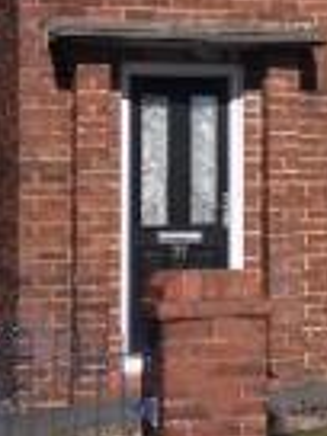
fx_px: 1940
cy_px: 21
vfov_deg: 12.7
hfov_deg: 9.3
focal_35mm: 154
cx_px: 521
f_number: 8.7
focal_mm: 6.3
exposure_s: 1/350
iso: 80
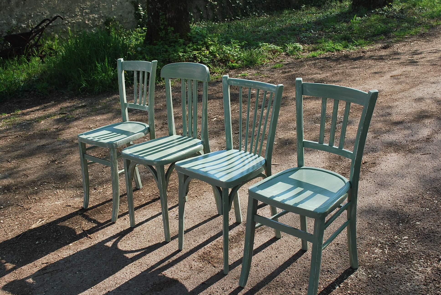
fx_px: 534
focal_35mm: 44
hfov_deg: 44.9
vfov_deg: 30.9
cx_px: 220
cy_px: 148
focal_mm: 29
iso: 100
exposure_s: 1/160
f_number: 6.3
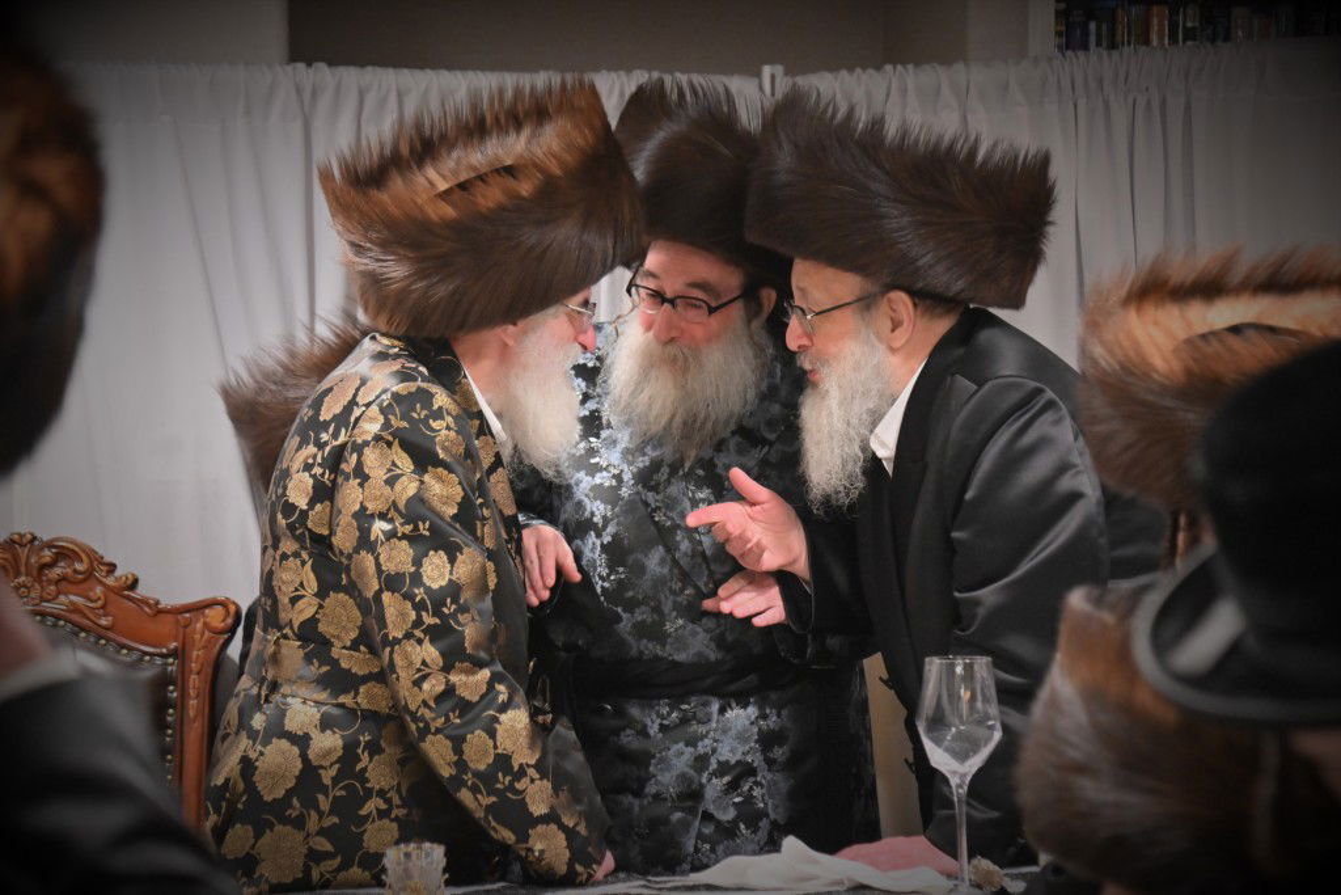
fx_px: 3204
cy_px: 448
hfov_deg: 23.6
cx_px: 670
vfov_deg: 15.9
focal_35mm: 86
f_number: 4
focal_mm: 86
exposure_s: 1/250
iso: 2000
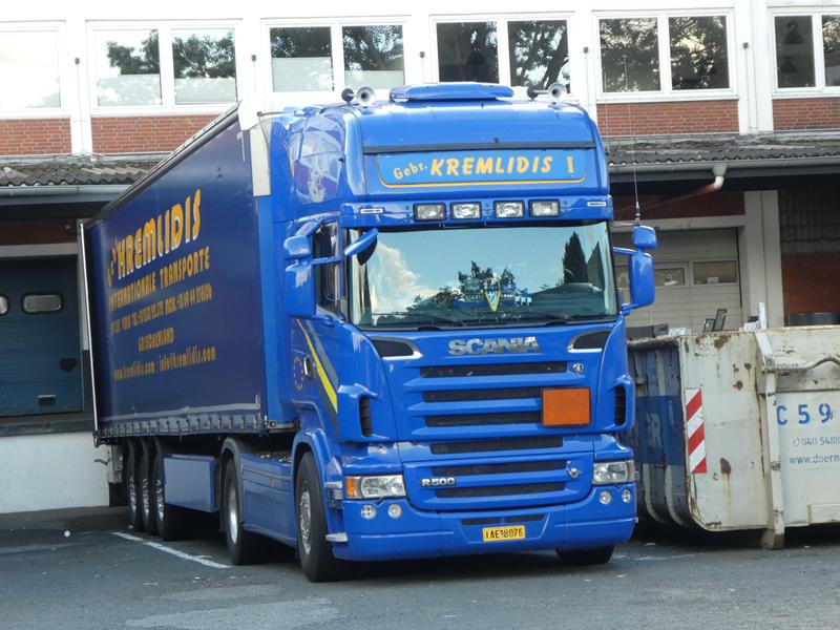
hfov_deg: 20.0
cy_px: 315
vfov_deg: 15.1
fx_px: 2378
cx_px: 420
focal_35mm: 98
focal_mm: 17.5
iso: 400
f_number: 5
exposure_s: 1/80
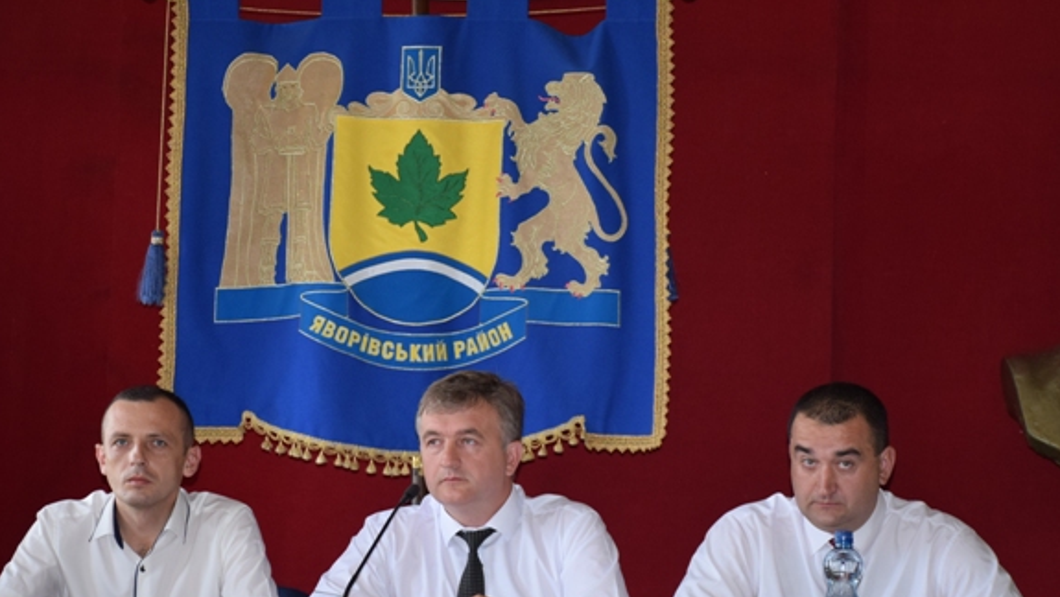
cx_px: 540
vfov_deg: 11.5
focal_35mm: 105
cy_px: 392
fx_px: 2952
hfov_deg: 20.4
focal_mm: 60
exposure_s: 1/80
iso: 800
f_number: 5
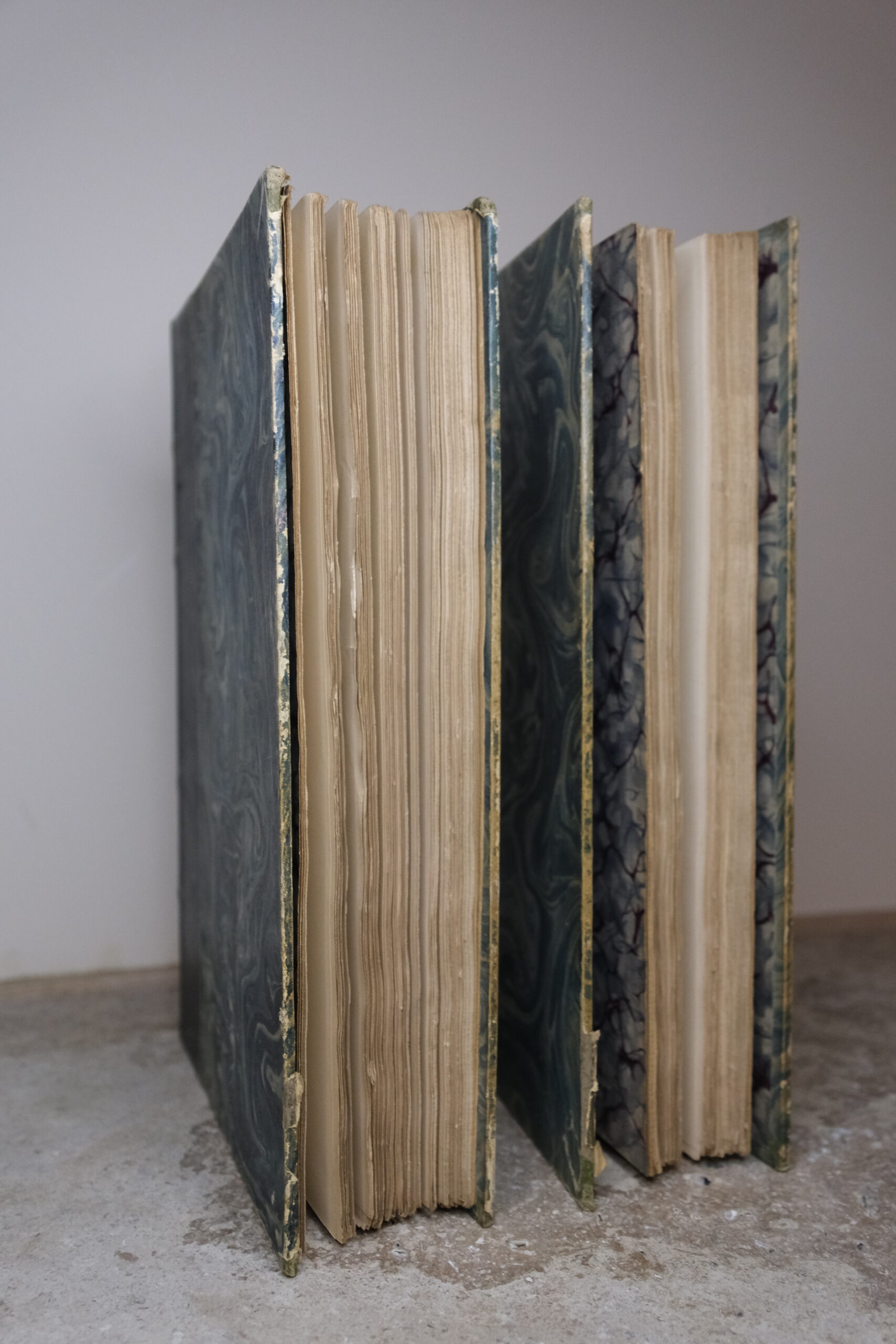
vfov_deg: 58.7
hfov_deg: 41.1
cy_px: 672
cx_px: 448
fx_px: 1194
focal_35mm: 32
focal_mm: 21.5
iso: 2000
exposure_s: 1/100
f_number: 3.5
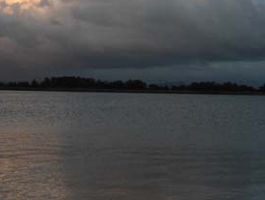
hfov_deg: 28.0
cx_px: 91
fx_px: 529
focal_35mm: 69
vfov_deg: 21.4
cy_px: 90
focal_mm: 7.9
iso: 80
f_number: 2.8
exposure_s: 1/250
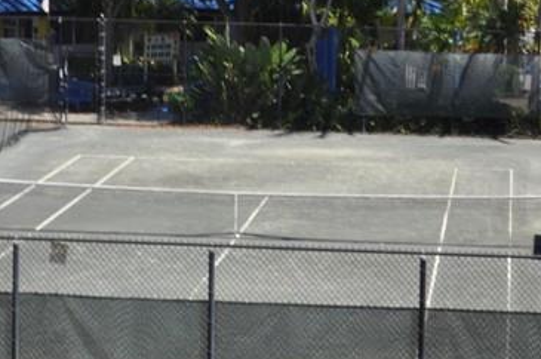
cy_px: 77
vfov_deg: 9.5
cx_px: 305
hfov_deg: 14.4
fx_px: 2145
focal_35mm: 143
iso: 200
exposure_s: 1/200
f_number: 13
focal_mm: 32
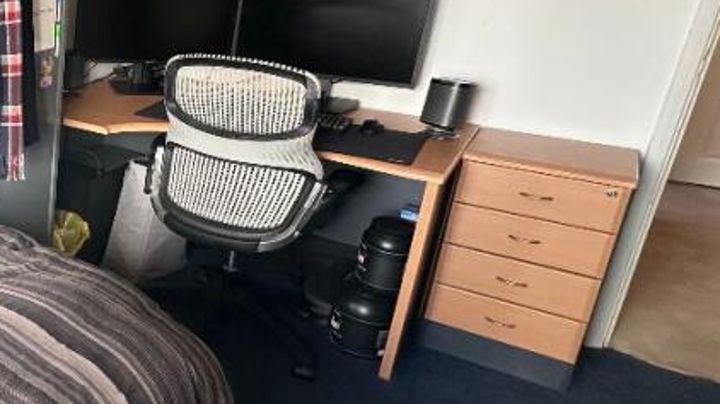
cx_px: -94
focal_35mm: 37
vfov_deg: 31.8
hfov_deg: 41.5
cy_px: 153
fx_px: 706
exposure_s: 1/99
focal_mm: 2.22
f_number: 2.2
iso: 125
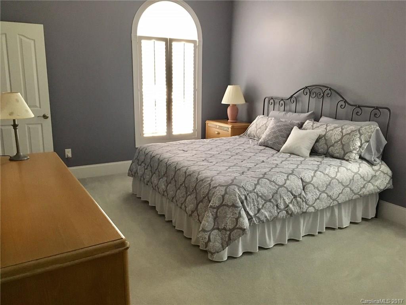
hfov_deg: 61.7
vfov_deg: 48.2
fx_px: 340
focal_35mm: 29
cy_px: 152
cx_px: 203
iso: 250
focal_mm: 4.15
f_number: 2.2
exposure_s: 1/30
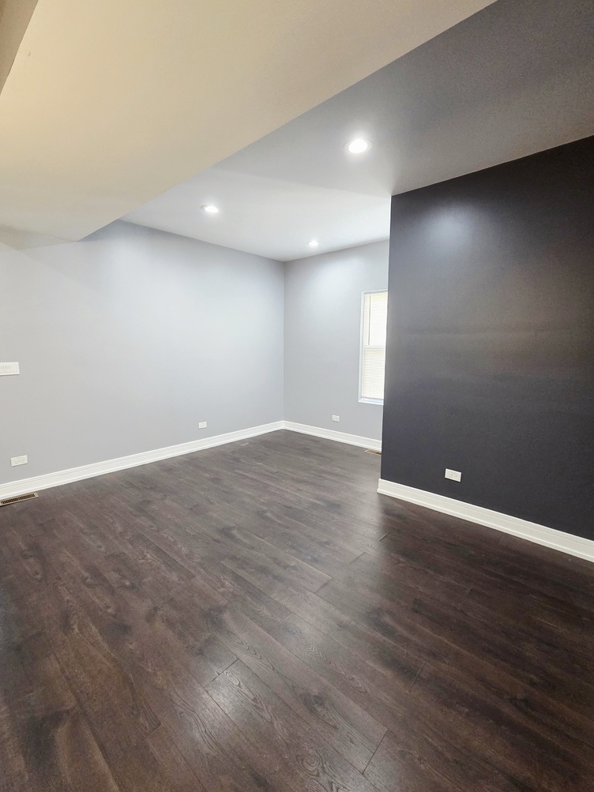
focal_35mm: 14
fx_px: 320
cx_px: 290
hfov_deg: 85.6
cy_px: 390
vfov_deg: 102.1
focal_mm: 2.2
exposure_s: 1/60.2
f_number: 2.2
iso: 500
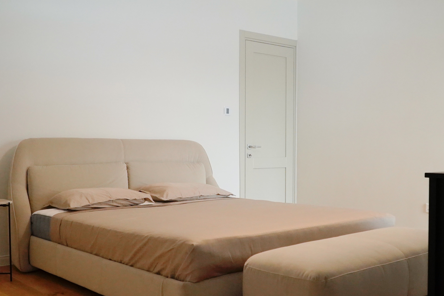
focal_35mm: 39
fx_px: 481
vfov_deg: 34.1
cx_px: 229
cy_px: 174
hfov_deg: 49.5
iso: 4000
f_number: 4
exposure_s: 1/160
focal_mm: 18
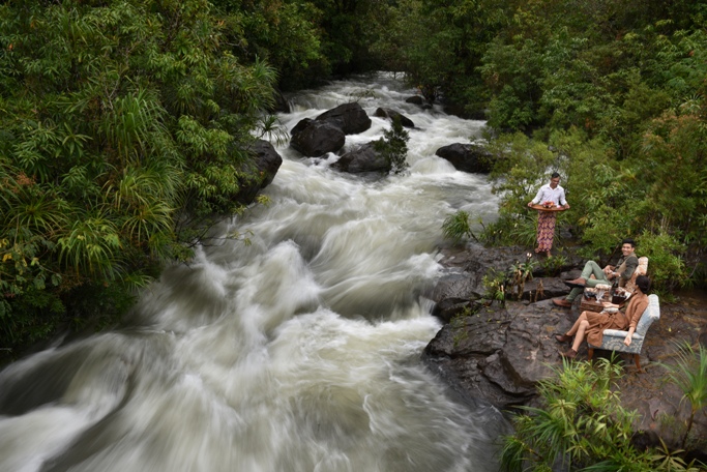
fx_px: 570
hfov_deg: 63.6
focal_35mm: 29
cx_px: 354
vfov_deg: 45.0
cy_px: 236
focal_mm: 29
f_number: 9
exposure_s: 1/25
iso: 64
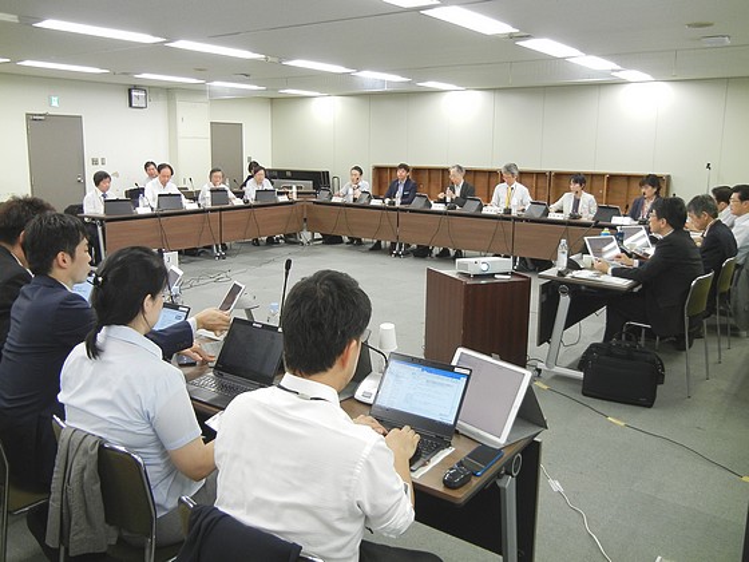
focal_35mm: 30
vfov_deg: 46.8
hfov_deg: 60.0
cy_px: 281
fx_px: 649
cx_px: 374
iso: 338
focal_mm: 5.4
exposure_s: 1/30
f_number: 3.5
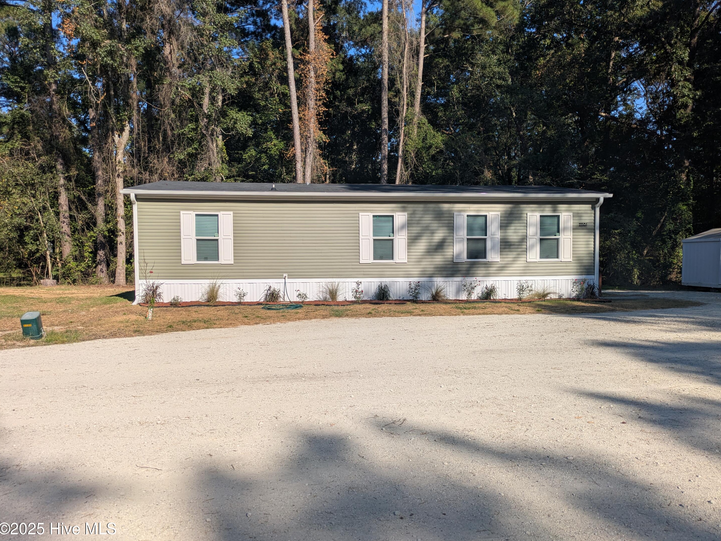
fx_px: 541
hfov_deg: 67.3
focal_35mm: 26
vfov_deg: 53.1
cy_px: 273
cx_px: 371
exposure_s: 1/2959
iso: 46
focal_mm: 5.43
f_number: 1.89
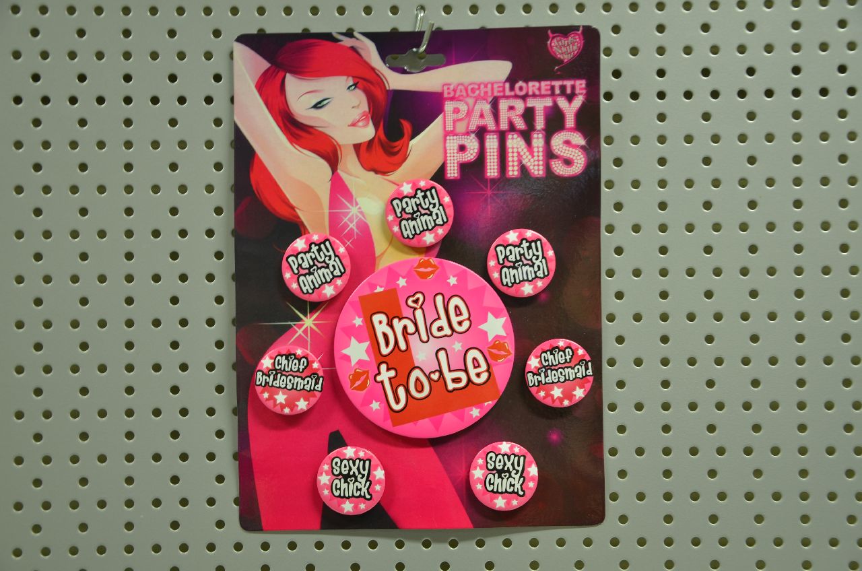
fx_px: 1255
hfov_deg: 37.9
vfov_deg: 25.6
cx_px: 431
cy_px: 286
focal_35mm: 52
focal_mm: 35
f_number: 4.5
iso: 100
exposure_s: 1/4
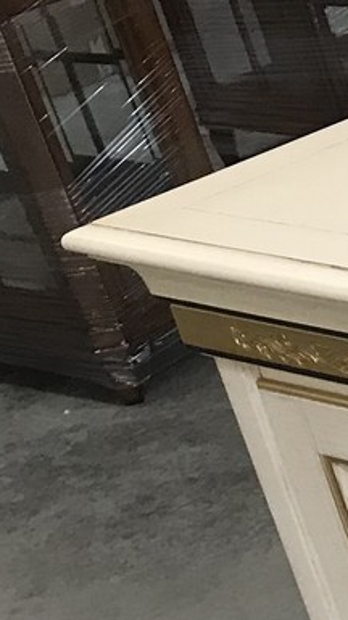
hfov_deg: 8.4
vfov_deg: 17.0
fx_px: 1956
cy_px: 801
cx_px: 1078
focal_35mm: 119
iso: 25
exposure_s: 1/33
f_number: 1.8
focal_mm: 3.99
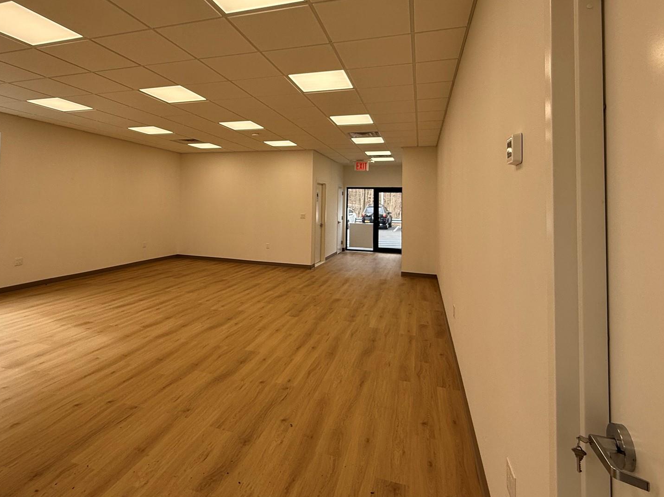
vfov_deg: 64.9
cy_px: 184
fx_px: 384
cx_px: 289
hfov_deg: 81.4
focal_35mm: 20
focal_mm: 2.22
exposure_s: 1/228
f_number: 2.2
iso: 64
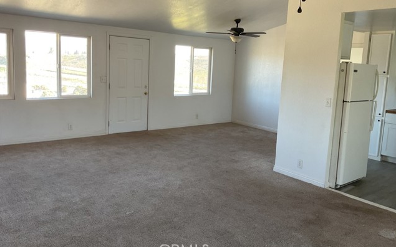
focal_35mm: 31
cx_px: 198
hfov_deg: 61.2
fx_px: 335
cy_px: 110
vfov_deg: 40.5
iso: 40
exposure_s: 1/60
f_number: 1.8
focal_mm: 3
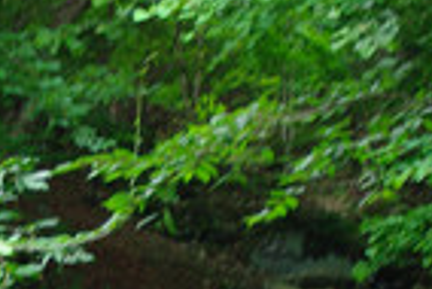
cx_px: 164
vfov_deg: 9.9
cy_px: 432
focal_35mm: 135
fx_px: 1622
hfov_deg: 15.2
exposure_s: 1/13
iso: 100
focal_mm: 20
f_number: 3.2
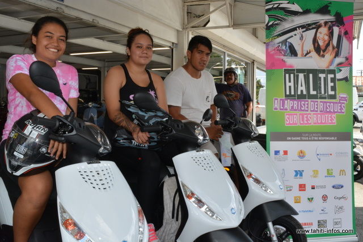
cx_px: 182
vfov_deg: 35.5
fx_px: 378
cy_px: 121
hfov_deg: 51.3
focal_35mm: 38
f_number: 18
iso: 1000
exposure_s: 1/200
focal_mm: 25
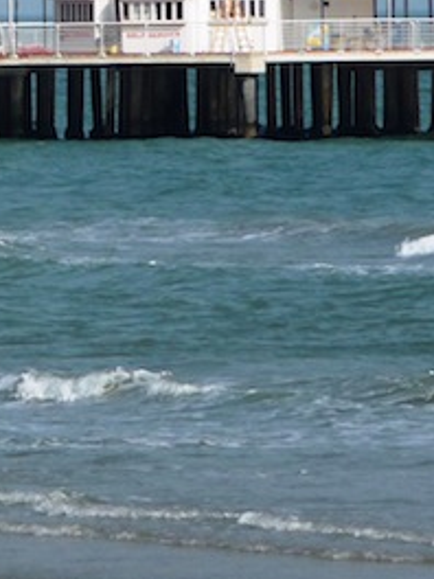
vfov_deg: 2.3
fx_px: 14176
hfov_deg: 1.8
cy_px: 24
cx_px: -70
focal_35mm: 848
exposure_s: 1/800
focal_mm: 47
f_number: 4.9
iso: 100
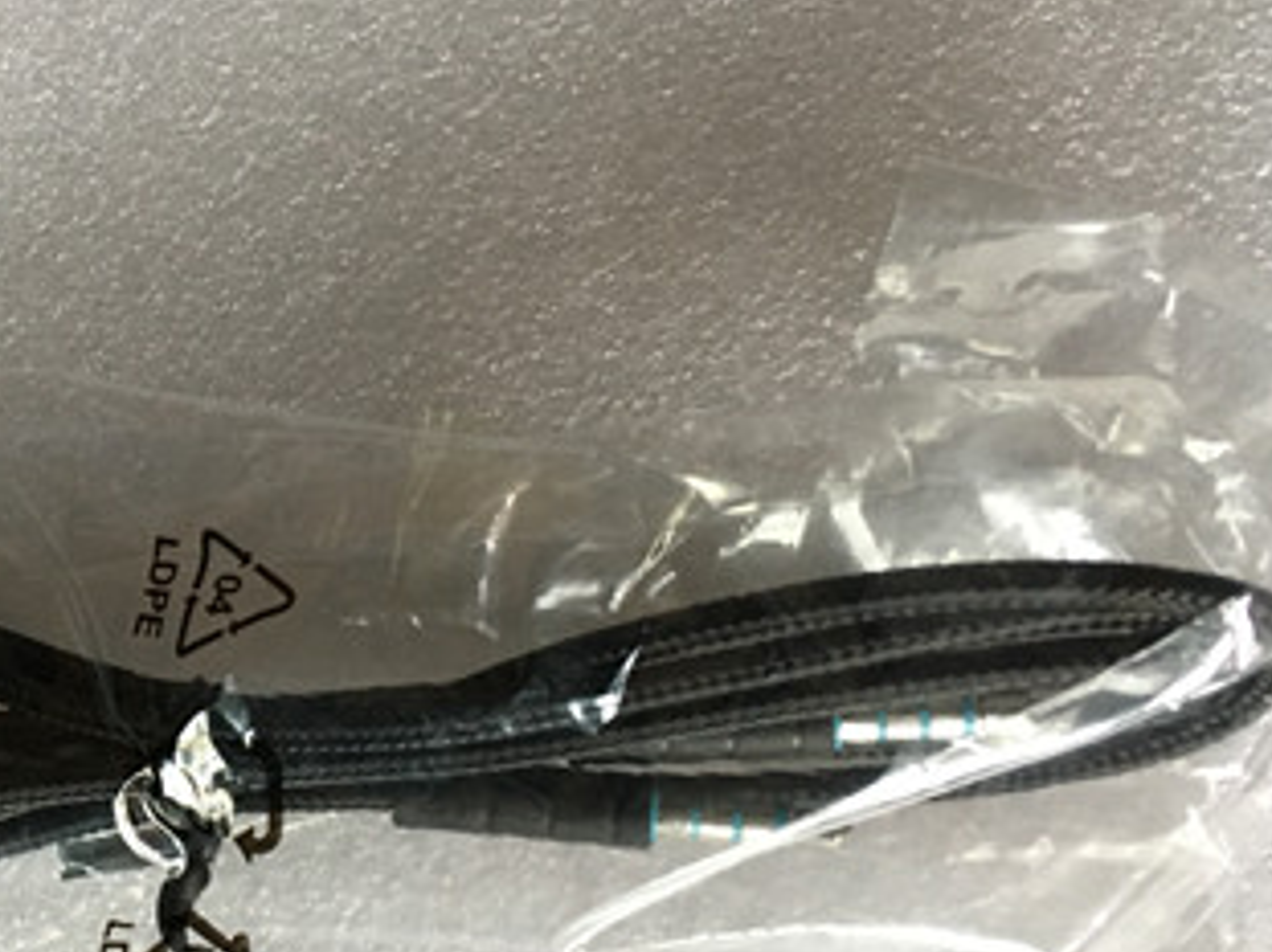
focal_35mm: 56
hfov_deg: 32.4
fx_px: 2057
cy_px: 552
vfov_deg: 26.1
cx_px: 90
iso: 200
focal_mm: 4.15
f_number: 2.2
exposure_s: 1/33
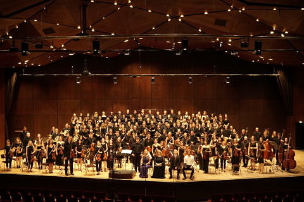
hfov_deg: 43.6
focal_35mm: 45
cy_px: 101
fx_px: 380
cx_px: 152
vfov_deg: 29.9
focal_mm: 45
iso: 4000
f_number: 5.6
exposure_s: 1/160
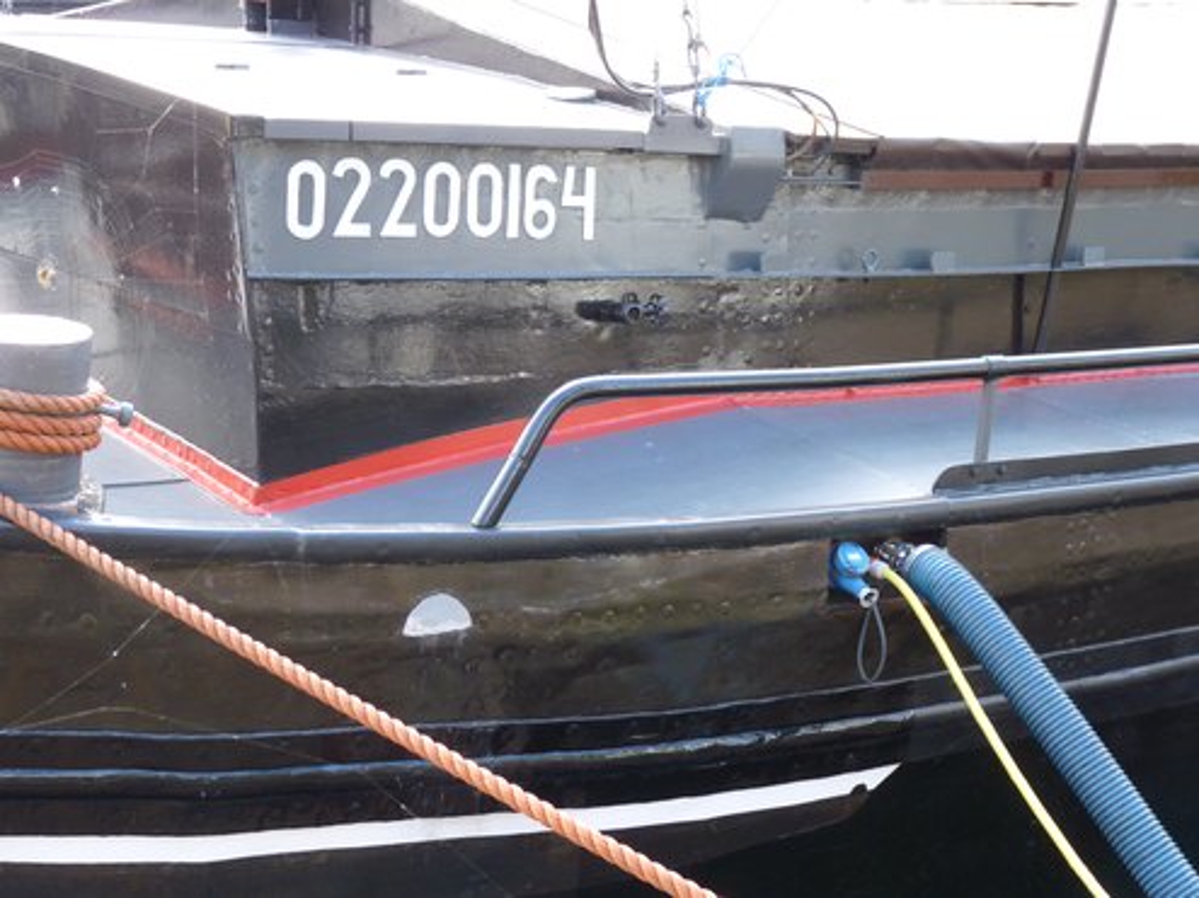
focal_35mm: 61
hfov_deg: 31.7
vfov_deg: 24.0
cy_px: 449
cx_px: 600
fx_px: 2112
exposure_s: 1/60
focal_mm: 10.8
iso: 160
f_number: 3.2
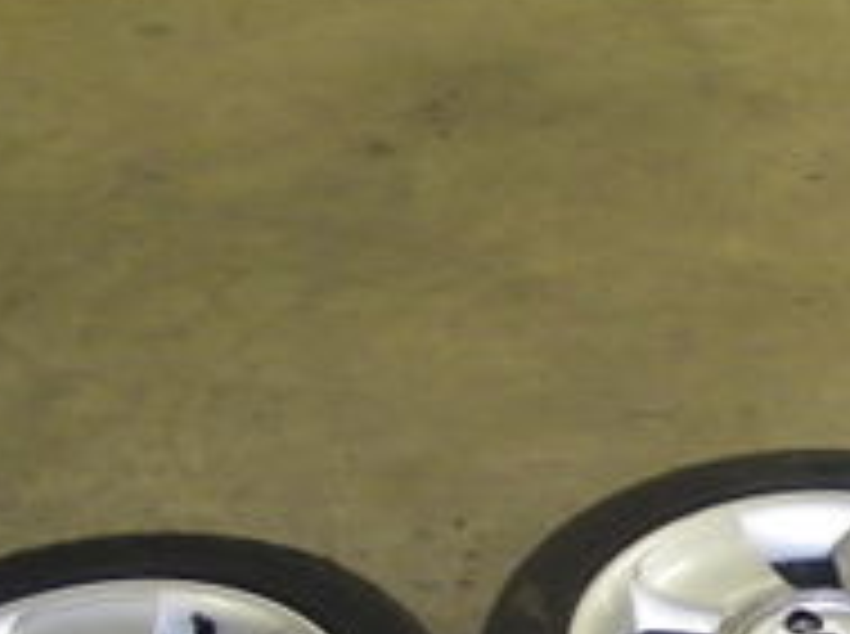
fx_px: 2328
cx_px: 1151
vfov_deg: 15.3
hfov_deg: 18.9
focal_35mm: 95
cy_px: 616
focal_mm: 5
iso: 200
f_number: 3.5
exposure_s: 1/30
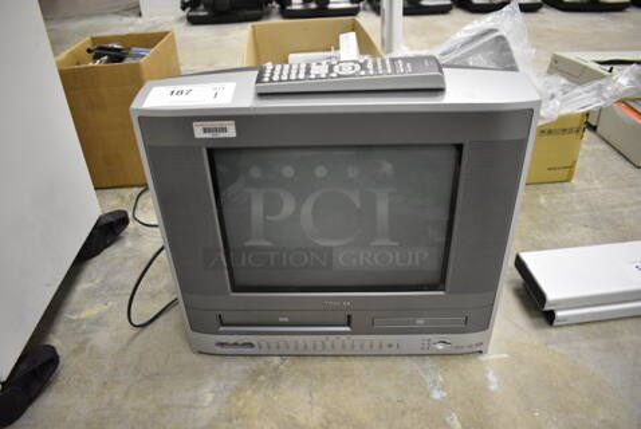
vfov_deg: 48.1
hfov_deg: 67.3
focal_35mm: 27
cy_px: 214
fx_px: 481
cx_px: 320
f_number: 3.5
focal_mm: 18
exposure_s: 1/125
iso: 2800
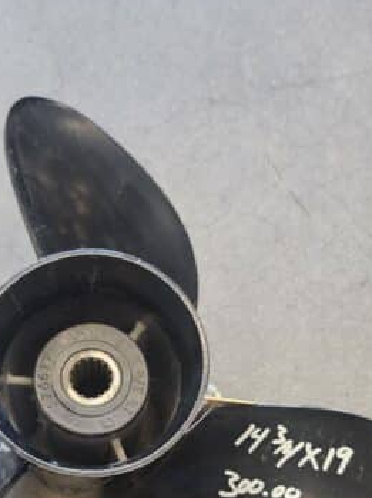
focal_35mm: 44
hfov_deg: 32.4
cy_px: 416
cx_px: 107
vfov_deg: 40.7
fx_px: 632
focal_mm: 6.4
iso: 400
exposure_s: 1/120
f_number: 1.8
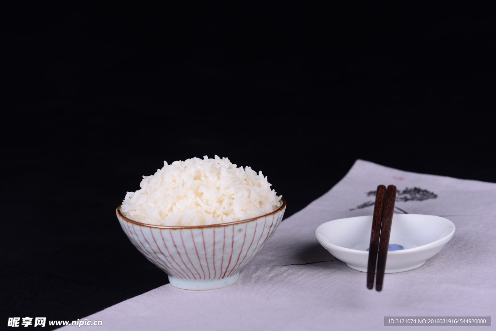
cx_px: 248
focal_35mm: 70
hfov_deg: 28.8
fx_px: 965
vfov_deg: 19.5
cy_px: 166
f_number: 8
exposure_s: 1/160
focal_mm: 70
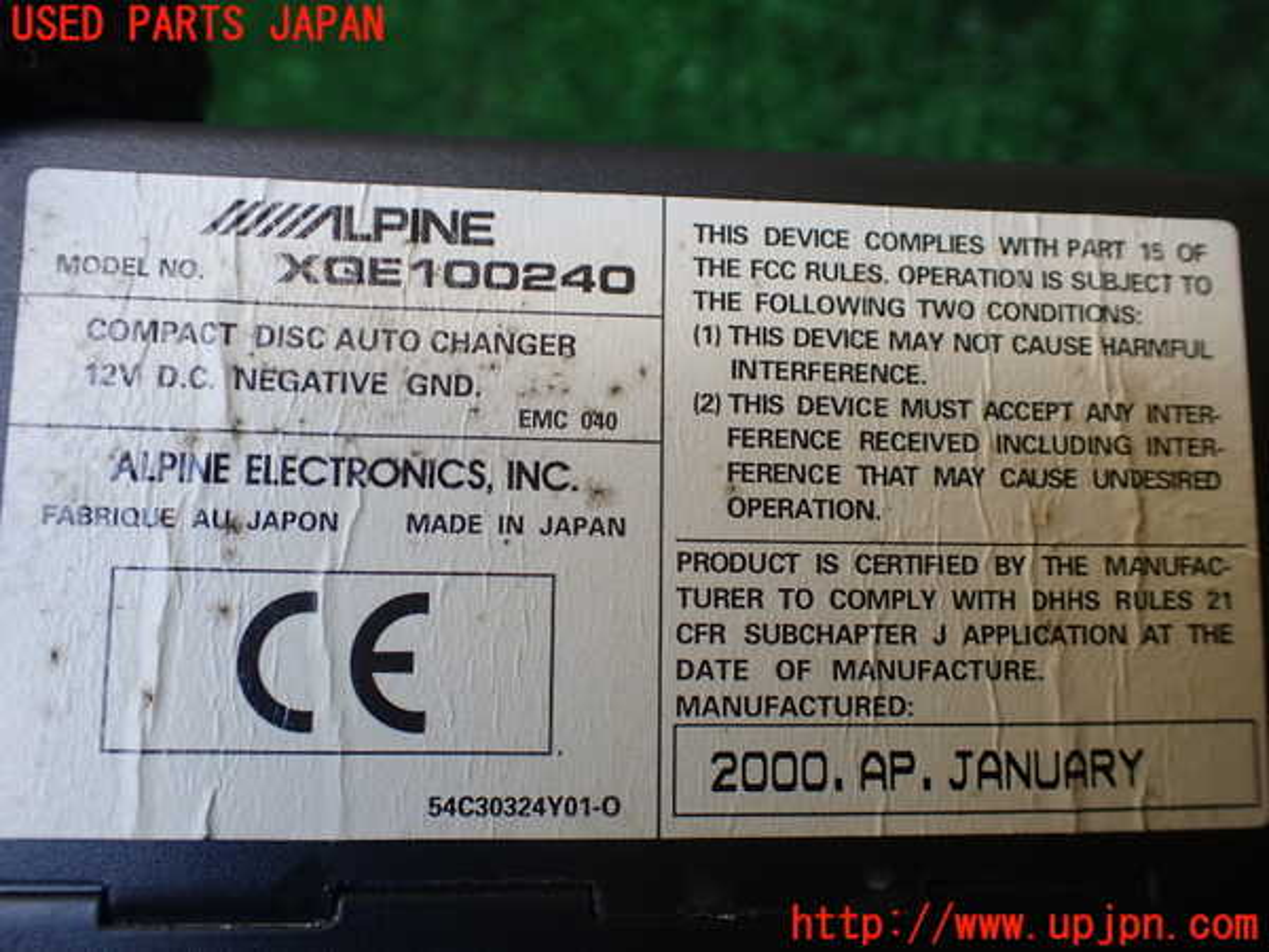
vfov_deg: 46.8
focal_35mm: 30
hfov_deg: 60.0
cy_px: 476
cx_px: 634
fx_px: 1100
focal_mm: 5.4
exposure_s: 1/125
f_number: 2.3
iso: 160
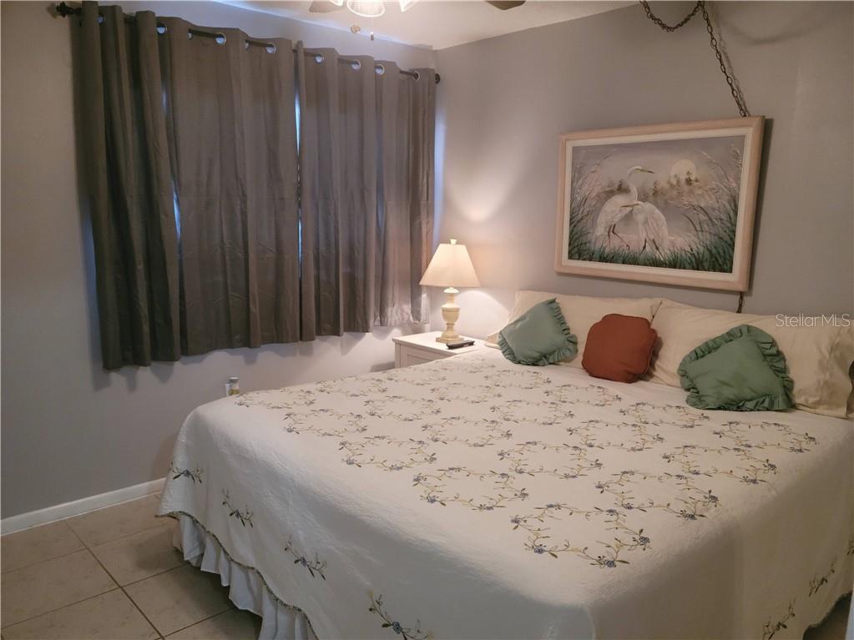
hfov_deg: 63.4
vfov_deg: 49.7
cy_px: 320
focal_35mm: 28
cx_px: 427
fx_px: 691
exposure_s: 1/39
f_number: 2
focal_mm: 5.9
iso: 320
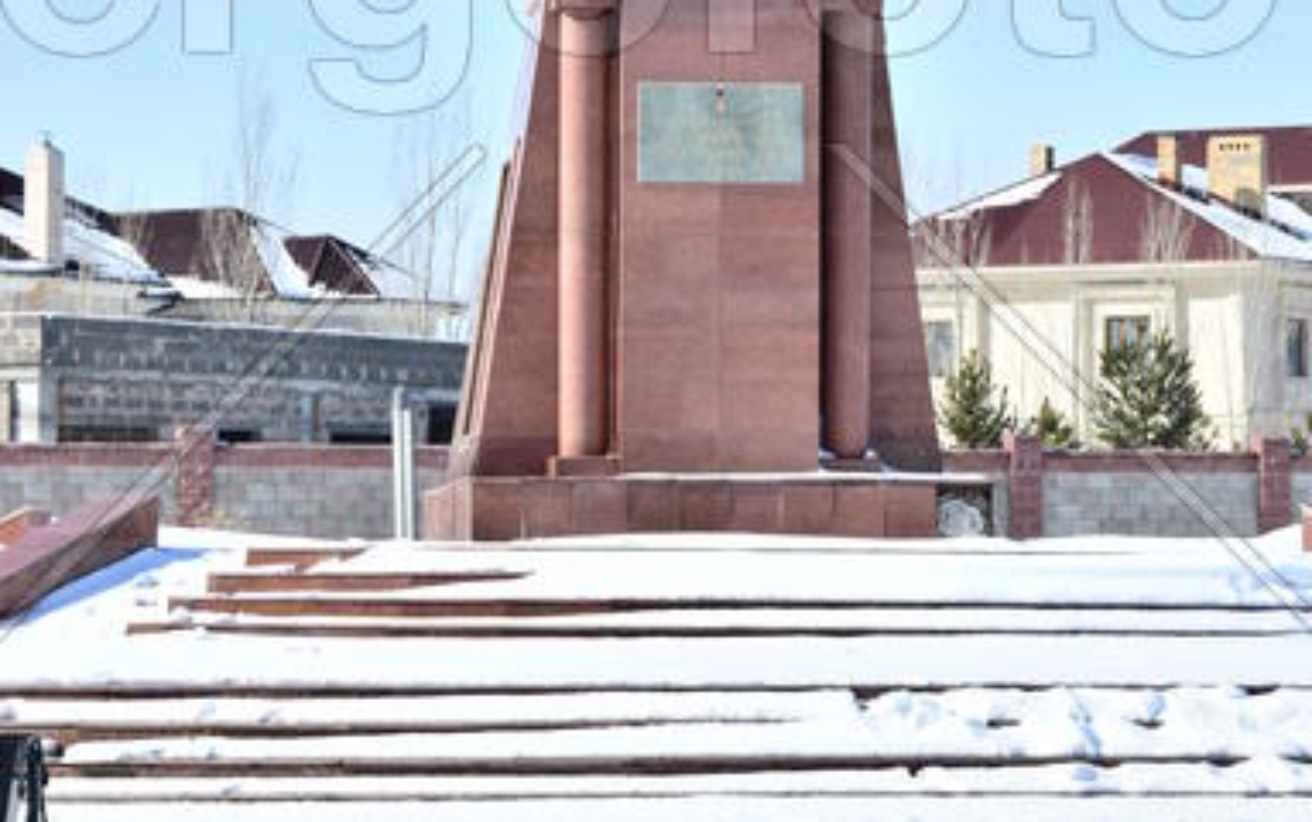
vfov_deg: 8.1
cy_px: -31
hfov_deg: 12.9
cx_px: 659
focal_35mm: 162
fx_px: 5797
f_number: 11
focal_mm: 70
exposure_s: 1/320
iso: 100
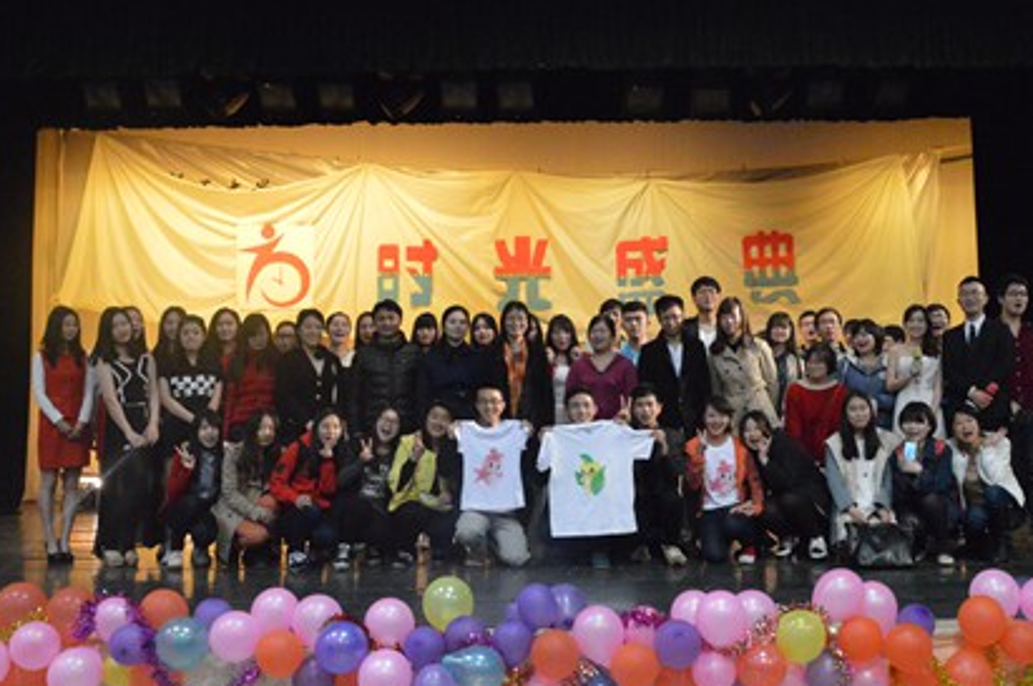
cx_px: 631
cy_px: 342
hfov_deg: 43.4
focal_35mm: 45
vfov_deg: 29.8
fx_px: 1290
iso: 6400
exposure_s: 1/125
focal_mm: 22
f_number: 6.3
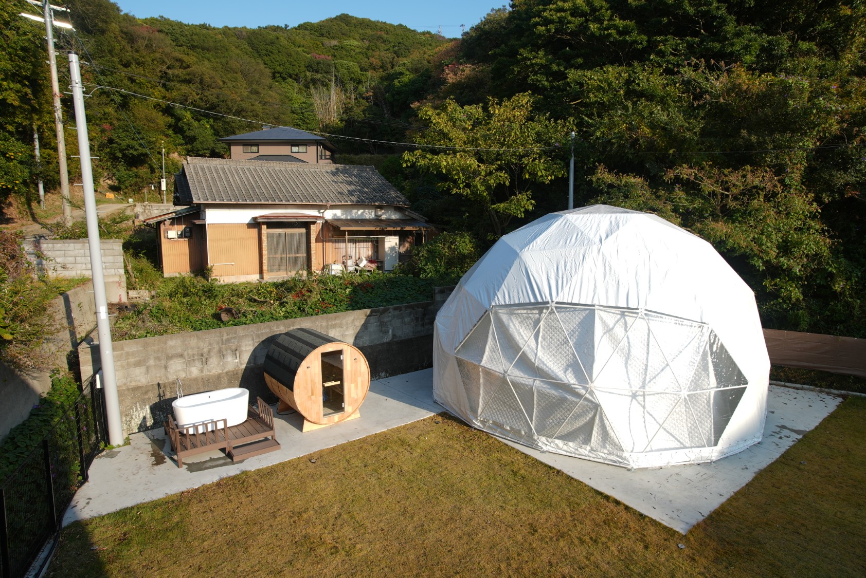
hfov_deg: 83.9
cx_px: 433
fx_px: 481
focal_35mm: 20
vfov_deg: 62.0
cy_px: 289
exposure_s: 1/80
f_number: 8
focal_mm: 20
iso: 50
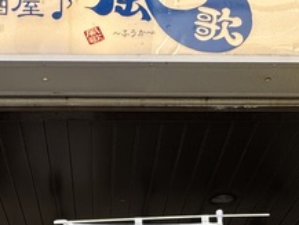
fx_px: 570
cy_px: 382
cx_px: 103
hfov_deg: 29.2
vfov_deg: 18.4
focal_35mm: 66
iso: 40
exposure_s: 1/418
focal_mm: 2.22
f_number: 2.2
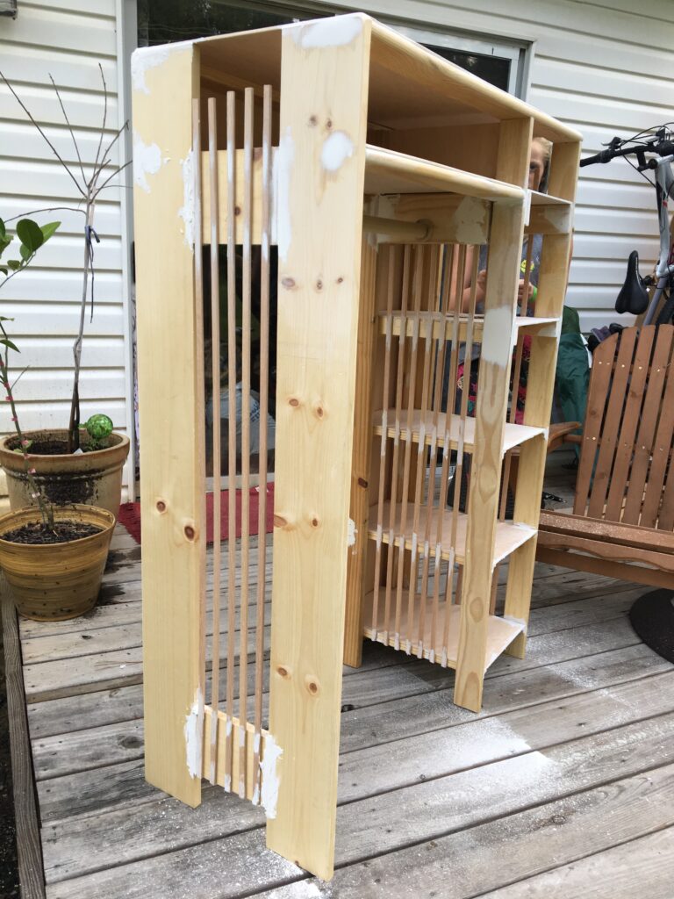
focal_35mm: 29
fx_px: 753
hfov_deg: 48.2
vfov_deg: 61.7
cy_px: 450
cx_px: 337
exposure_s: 1/120
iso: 32
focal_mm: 4.15
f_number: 2.2
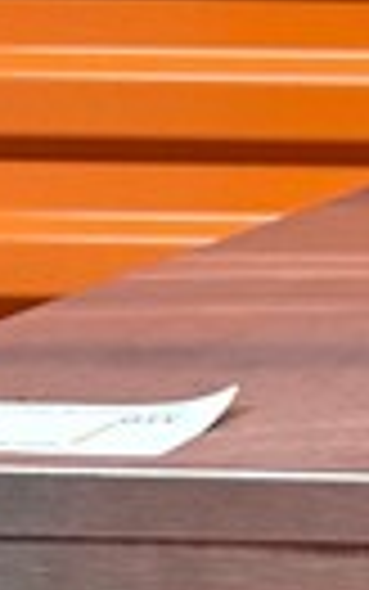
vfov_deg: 12.5
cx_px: 1314
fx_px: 2539
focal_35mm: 158
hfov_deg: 6.9
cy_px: 912
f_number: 1.78
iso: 320
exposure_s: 1/60
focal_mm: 6.86
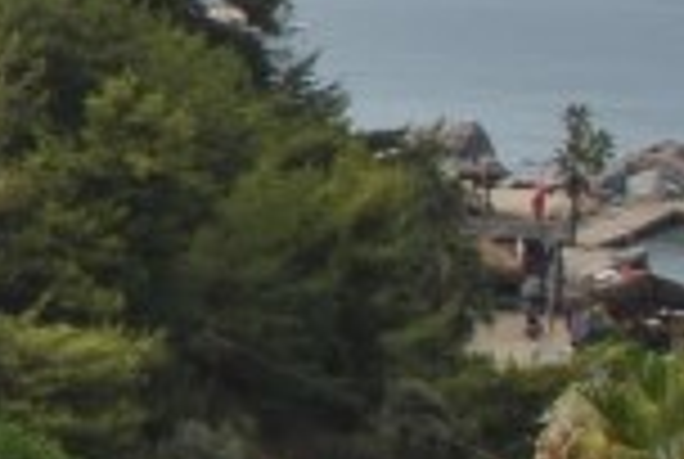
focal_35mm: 272
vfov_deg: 5.0
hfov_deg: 6.5
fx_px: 5178
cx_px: -1766
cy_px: -198
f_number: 8
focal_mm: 24
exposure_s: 1/200
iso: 100
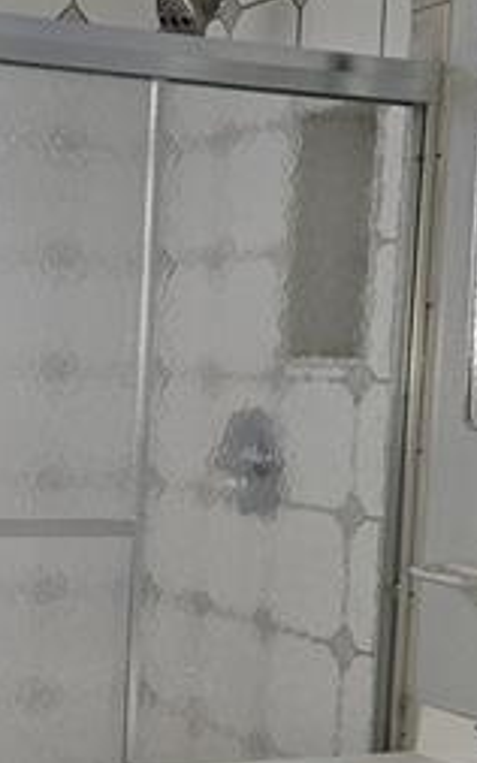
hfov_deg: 16.9
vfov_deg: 27.7
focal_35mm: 74
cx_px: -82
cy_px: 516
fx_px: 1540
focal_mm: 5.4
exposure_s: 1/60
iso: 64
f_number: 1.8
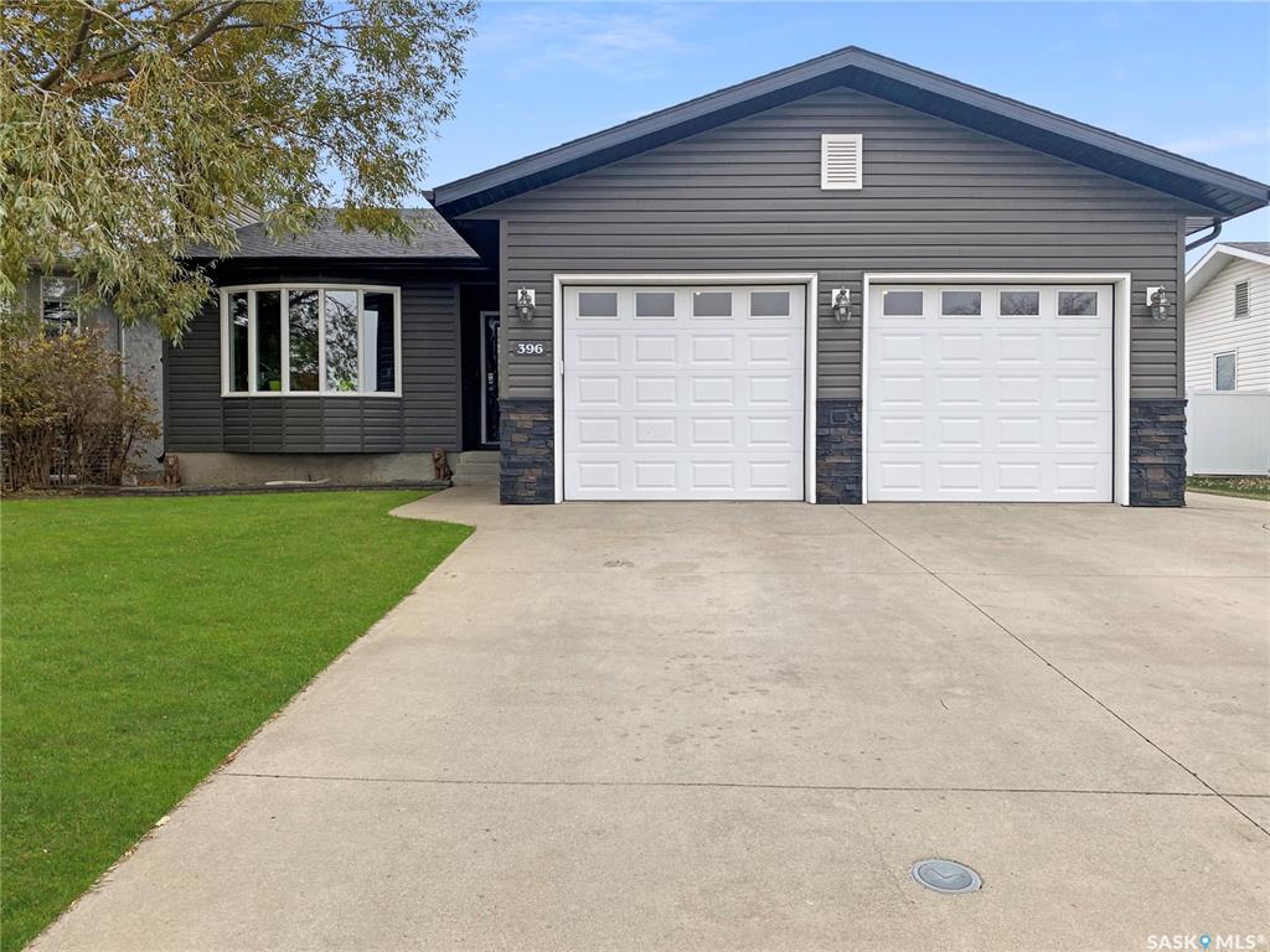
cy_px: 476
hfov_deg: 67.3
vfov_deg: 53.1
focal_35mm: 26
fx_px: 954
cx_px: 635
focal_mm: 4.25
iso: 32
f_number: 1.8
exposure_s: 1/640
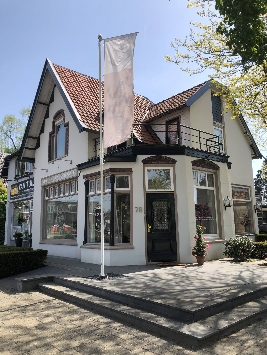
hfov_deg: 49.7
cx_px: 134
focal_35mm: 28
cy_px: 178
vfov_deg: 63.4
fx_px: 288
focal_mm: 4
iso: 20
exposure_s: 1/1453
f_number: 1.8
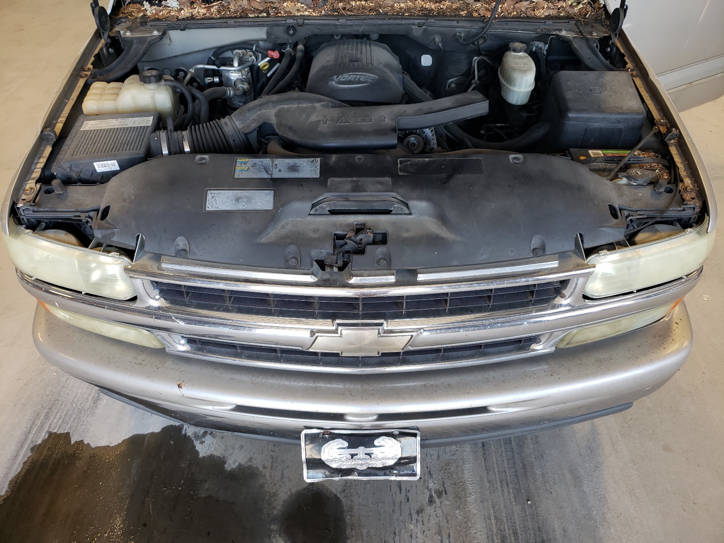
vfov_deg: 53.1
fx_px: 544
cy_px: 272
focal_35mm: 26
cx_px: 362
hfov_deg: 67.3
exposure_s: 1/60.2
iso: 56
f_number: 1.5
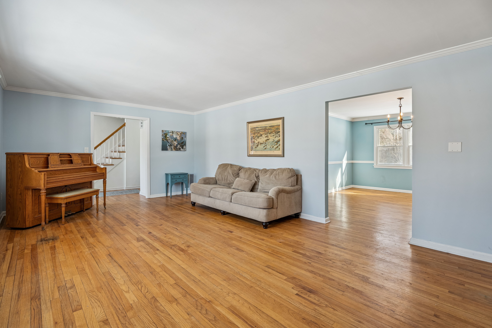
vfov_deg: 71.1
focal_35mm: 17
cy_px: 164
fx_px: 230
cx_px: 246
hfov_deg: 94.0
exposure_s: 1/60
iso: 400
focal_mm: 16.8
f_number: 7.1
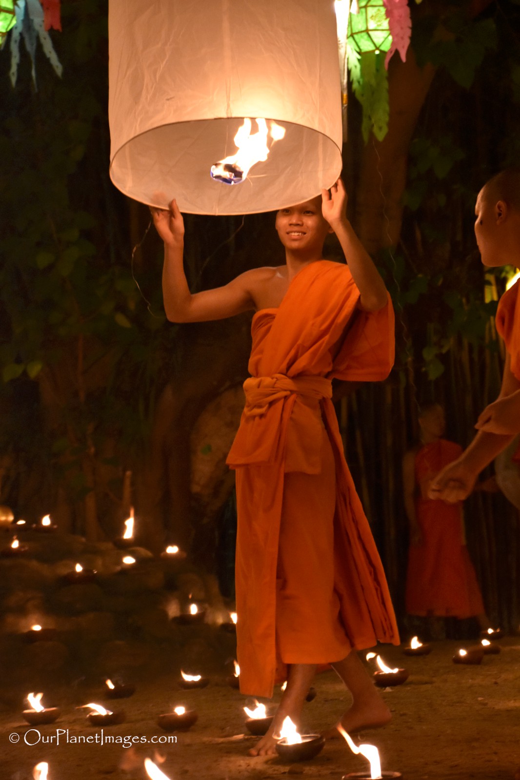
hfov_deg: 10.7
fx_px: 2763
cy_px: 390
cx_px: 260
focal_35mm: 128
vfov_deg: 16.1
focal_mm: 85
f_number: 5.3
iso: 4000
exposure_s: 1/80
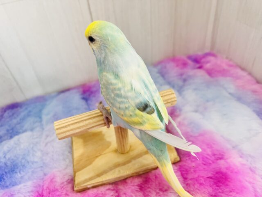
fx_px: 197
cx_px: 131
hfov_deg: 67.3
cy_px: 98
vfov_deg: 53.1
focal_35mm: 26
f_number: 1.5
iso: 80
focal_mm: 5.7
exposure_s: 1/50
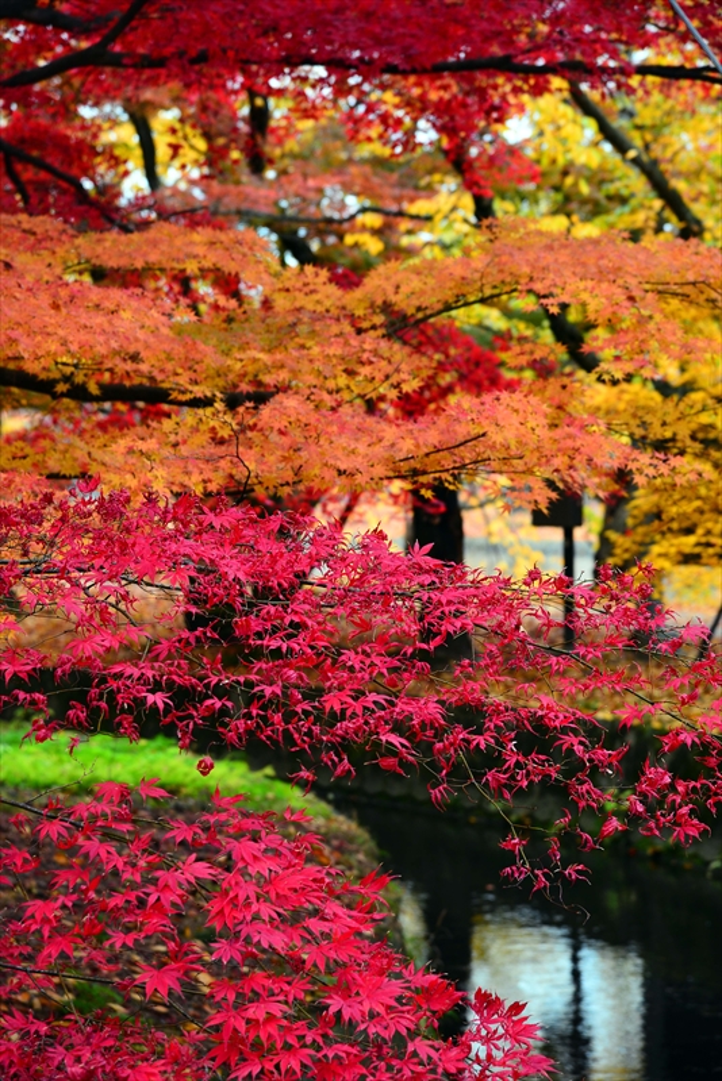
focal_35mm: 120
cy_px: 540
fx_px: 3607
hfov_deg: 11.4
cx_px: 361
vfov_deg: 17.1
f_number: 7.1
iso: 800
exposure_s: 1/200
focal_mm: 120
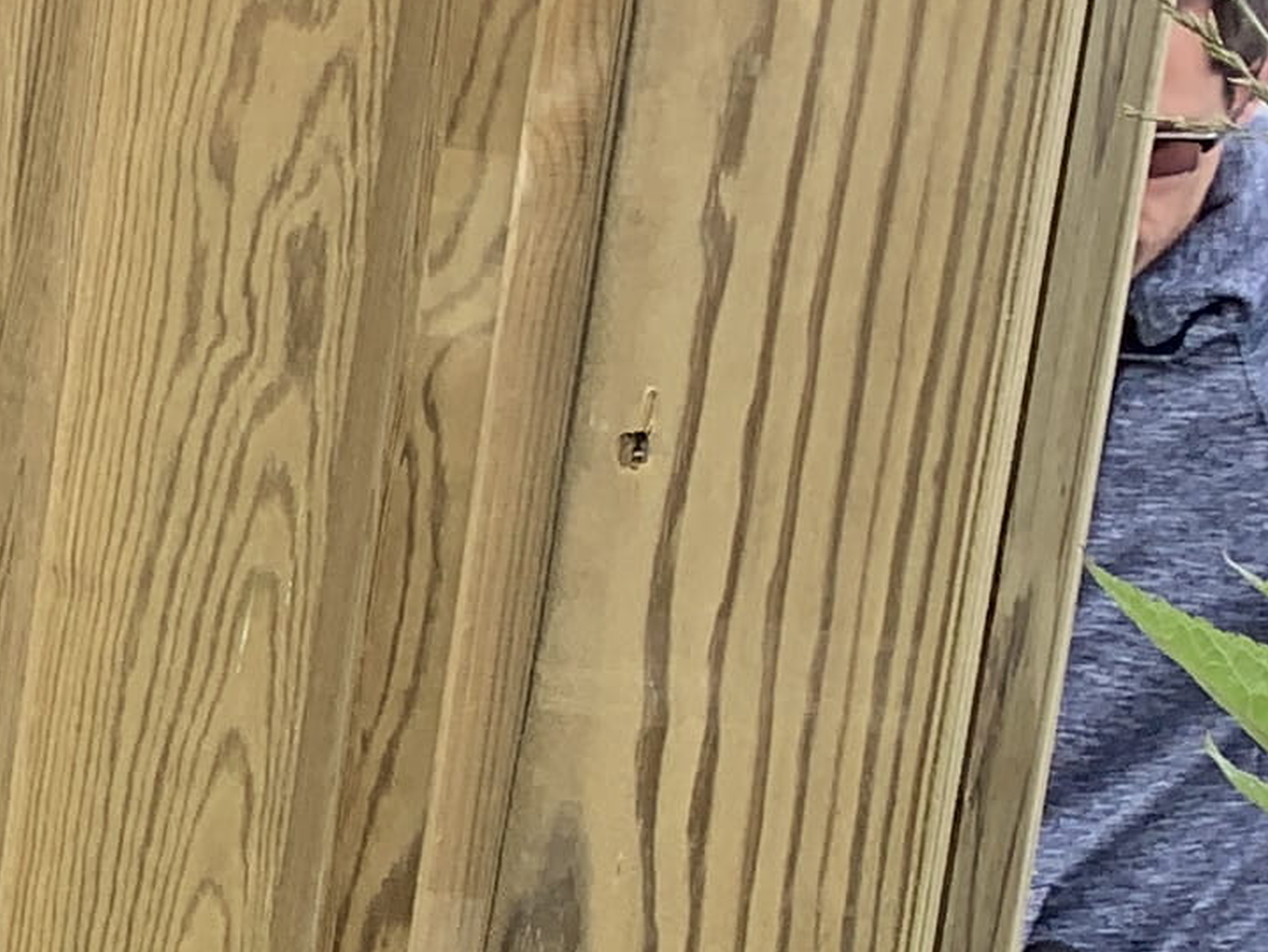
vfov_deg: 10.2
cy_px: 645
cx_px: -1994
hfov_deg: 10.9
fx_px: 5350
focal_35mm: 146
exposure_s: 1/413
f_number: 1.8
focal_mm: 4.25
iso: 25
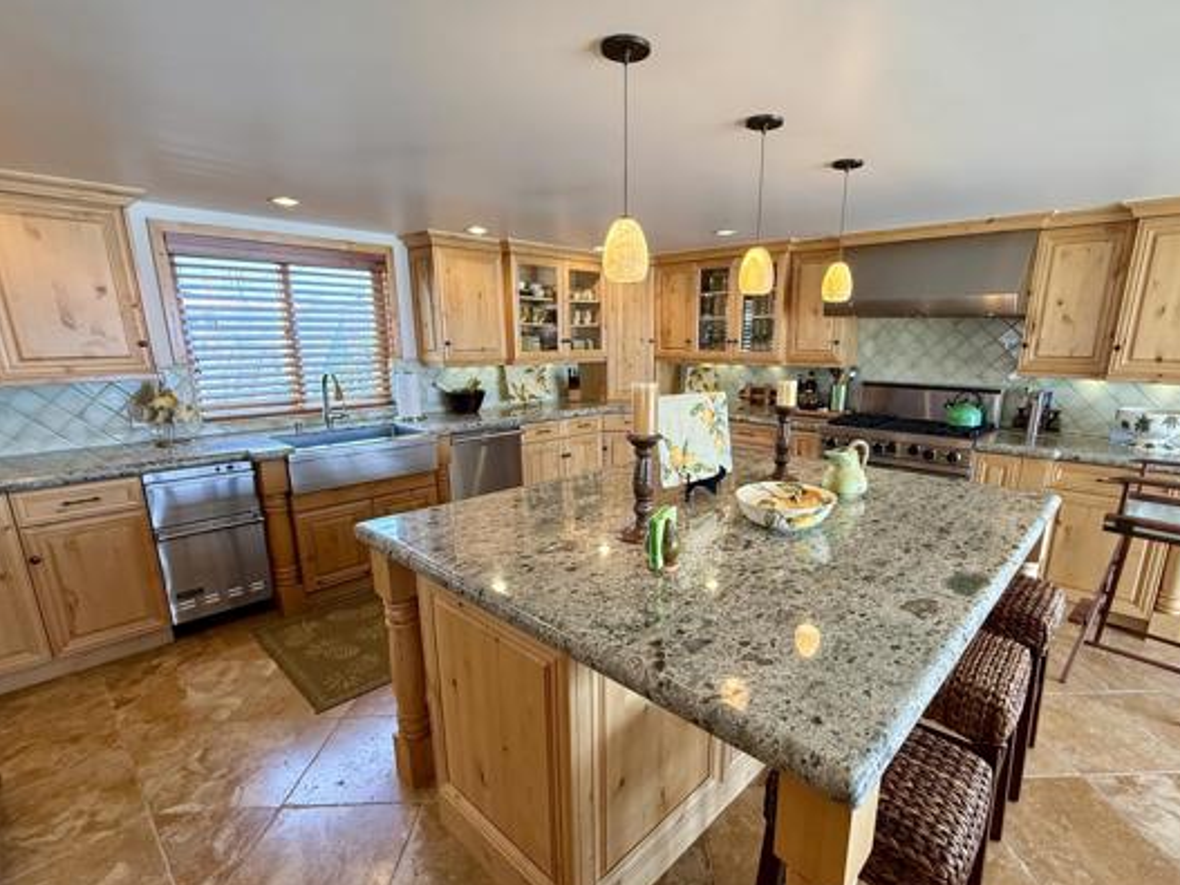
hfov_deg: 90.8
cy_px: 482
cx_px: 643
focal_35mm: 17
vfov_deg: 74.5
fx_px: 579
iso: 250
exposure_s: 1/120
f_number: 2.2
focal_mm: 2.22
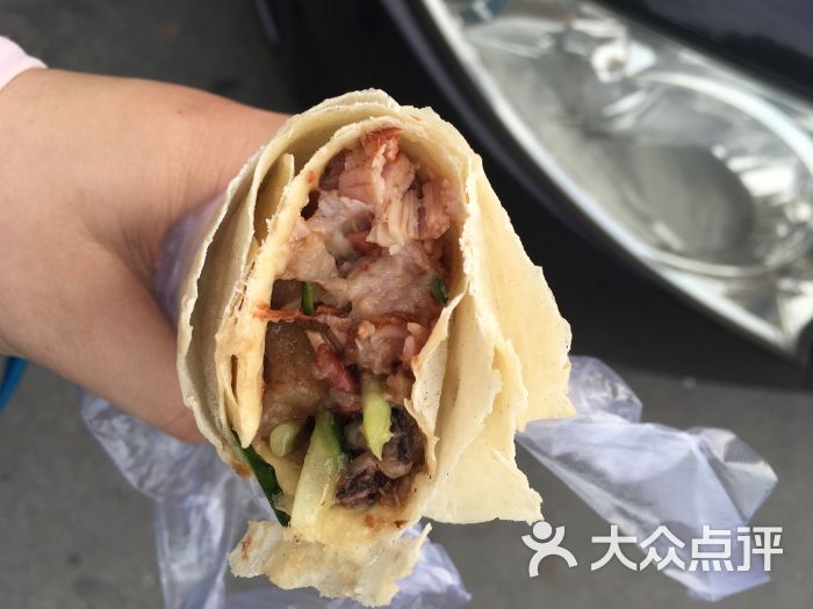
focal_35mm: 29
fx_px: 681
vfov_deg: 48.2
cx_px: 406
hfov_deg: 61.7
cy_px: 304
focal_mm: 4.15
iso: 25
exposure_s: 1/269
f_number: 2.2
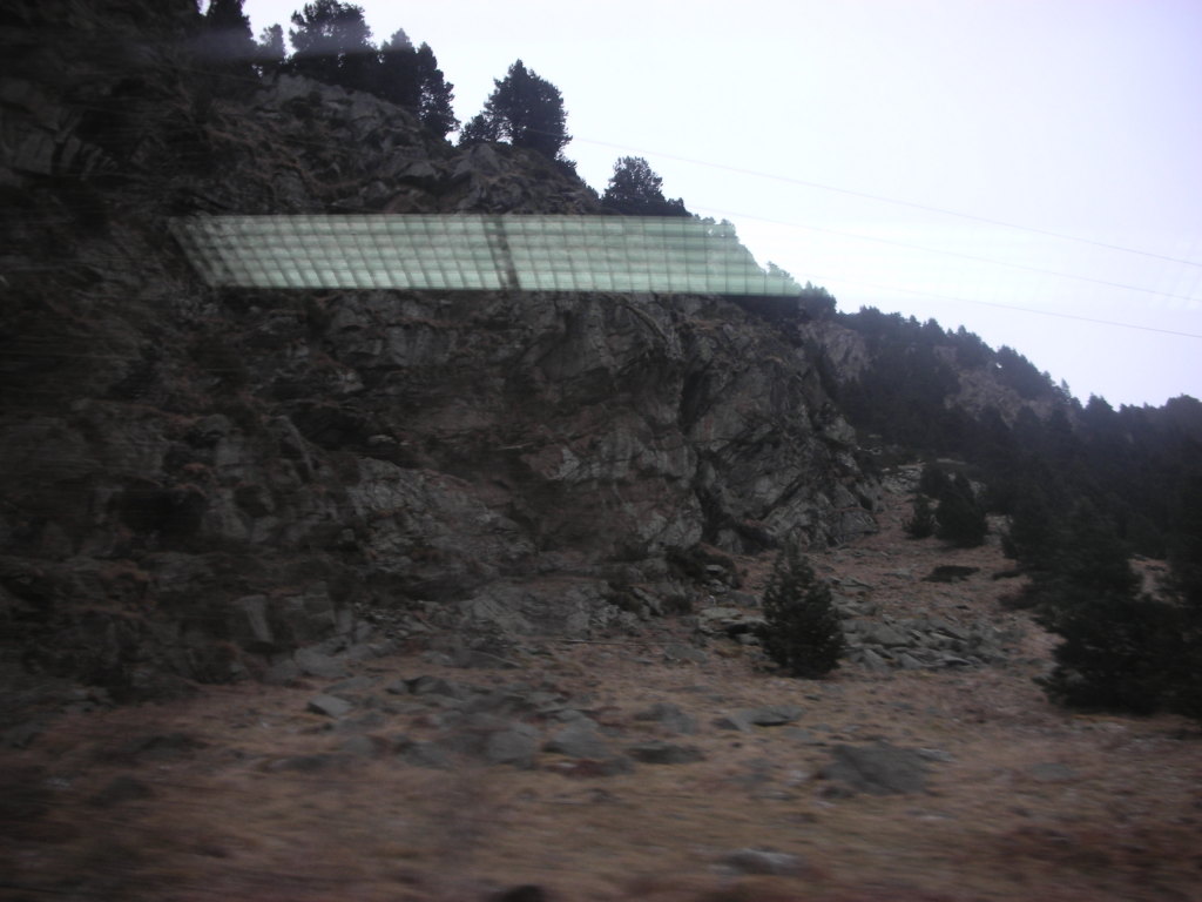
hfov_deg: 52.6
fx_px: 1215
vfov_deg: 40.7
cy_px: 451
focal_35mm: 35
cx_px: 601
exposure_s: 1/24.5
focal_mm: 5.8
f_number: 3
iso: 50
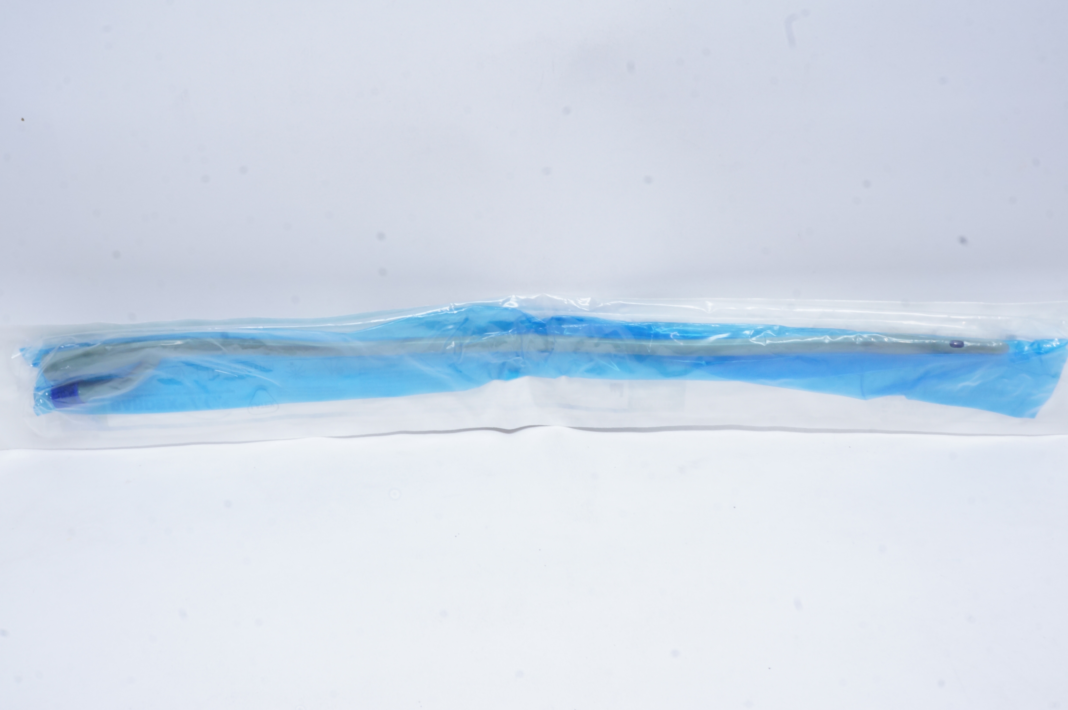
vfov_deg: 35.4
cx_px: 534
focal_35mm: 38
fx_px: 1111
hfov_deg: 51.3
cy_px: 355
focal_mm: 25
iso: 400
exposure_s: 1/2.5
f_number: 20
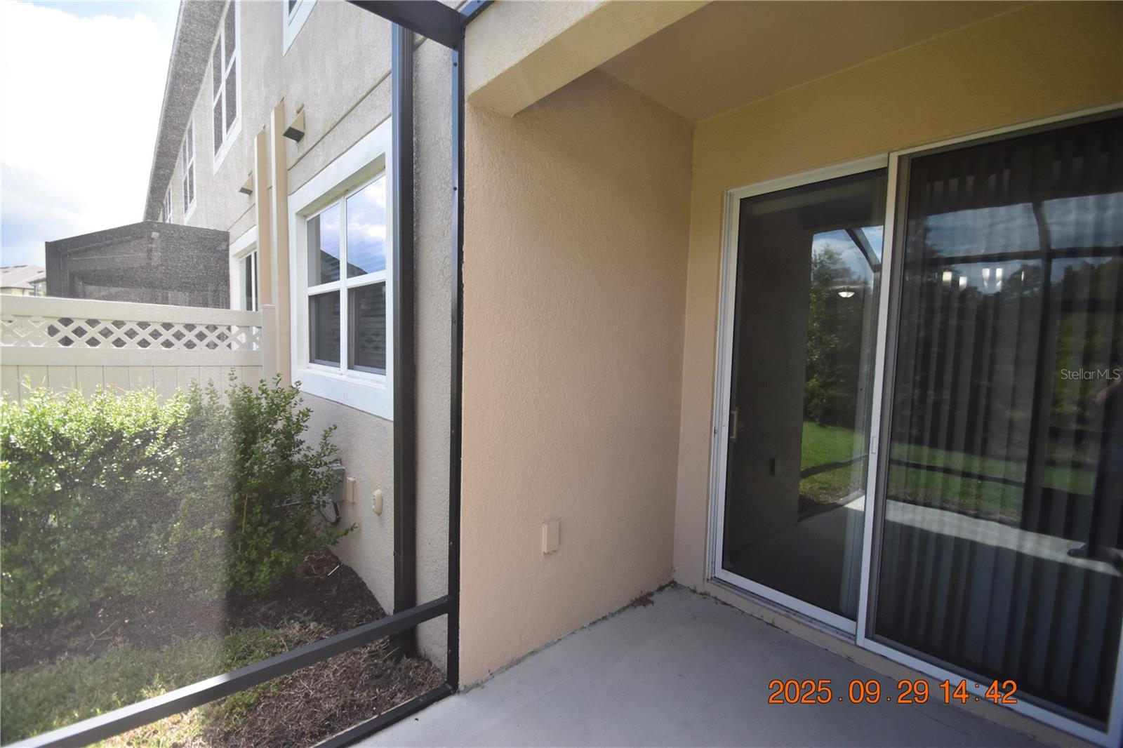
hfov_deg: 100.4
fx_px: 468
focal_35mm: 15
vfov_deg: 77.3
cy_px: 374
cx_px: 562
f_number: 3.5
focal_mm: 10
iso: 800
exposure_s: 1/2000
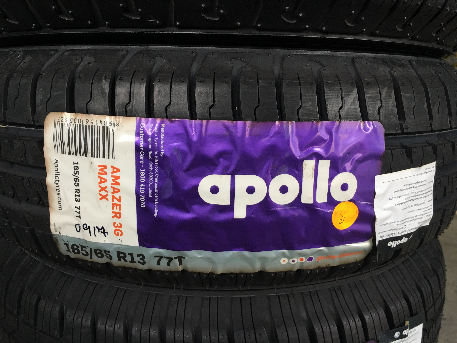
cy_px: 172
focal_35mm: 29
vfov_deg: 48.2
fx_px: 383
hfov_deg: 61.7
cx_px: 228
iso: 50
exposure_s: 1/33
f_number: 2.2
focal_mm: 4.15
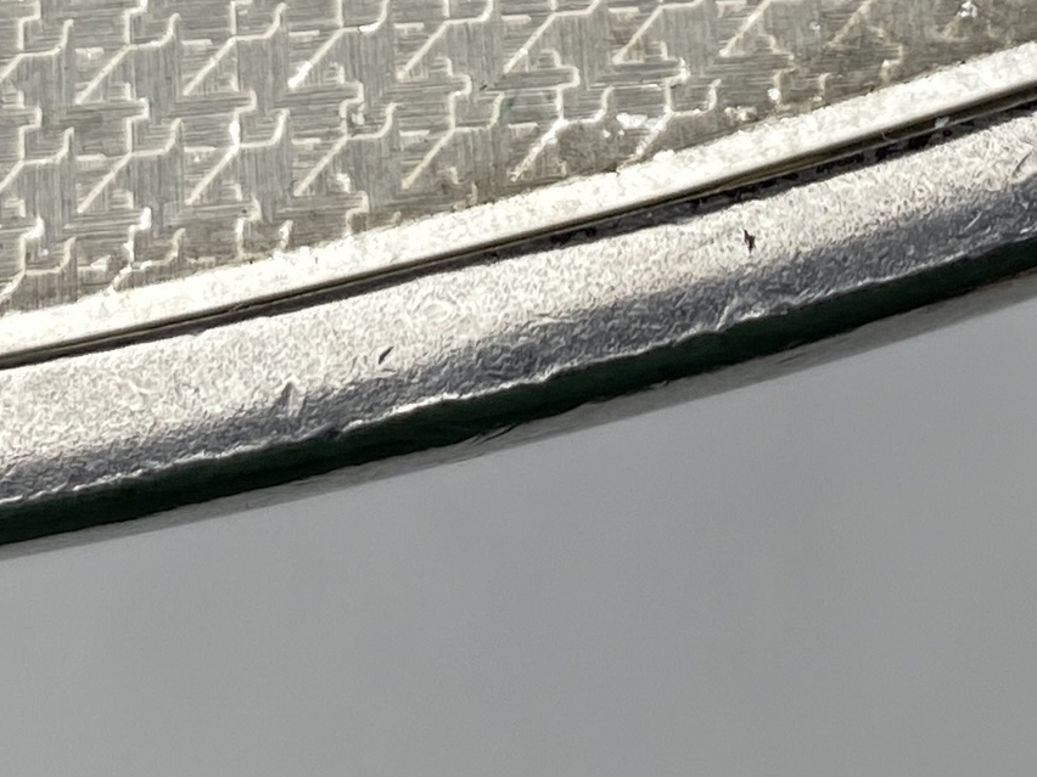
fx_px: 3685
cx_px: 570
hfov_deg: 16.0
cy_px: -471
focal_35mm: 123
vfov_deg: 11.4
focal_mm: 4.25
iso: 32
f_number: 1.8
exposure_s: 1/458
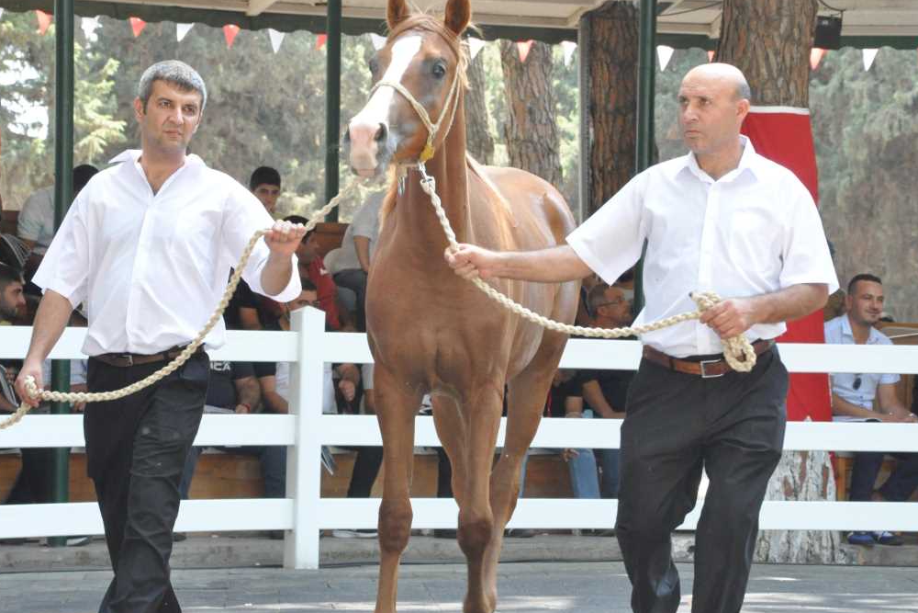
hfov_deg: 12.7
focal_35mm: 162
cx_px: 420
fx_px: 4131
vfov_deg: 8.5
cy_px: 315
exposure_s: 1/125
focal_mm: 90
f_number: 10
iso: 1600
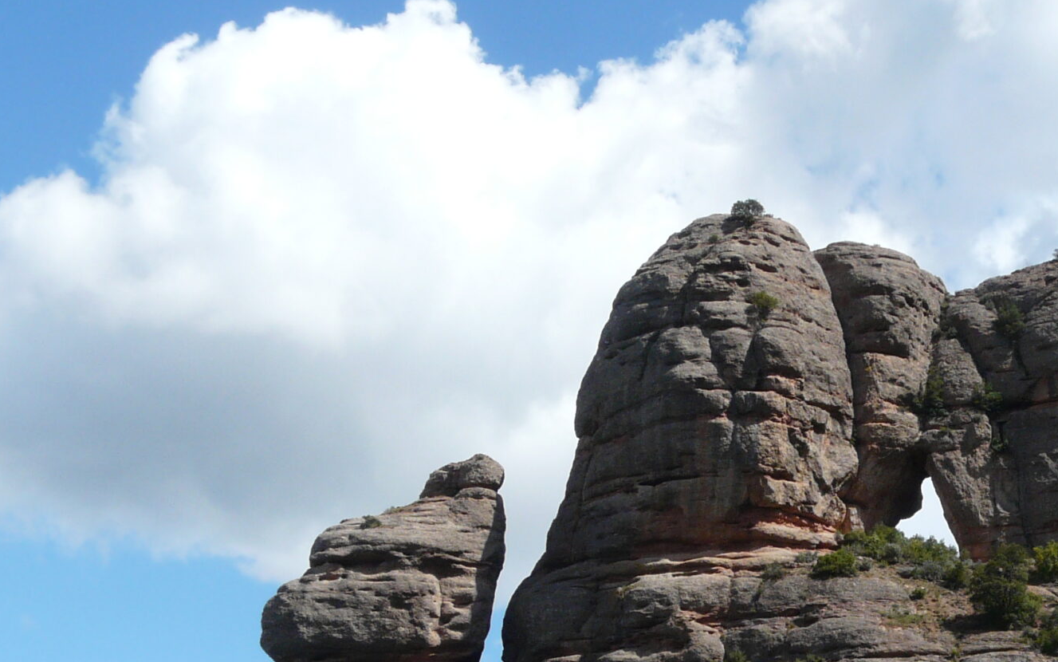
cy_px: 522
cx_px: 889
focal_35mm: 92
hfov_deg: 22.2
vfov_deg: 14.1
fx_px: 2653
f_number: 5.6
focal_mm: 7.4
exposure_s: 1/500
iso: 100
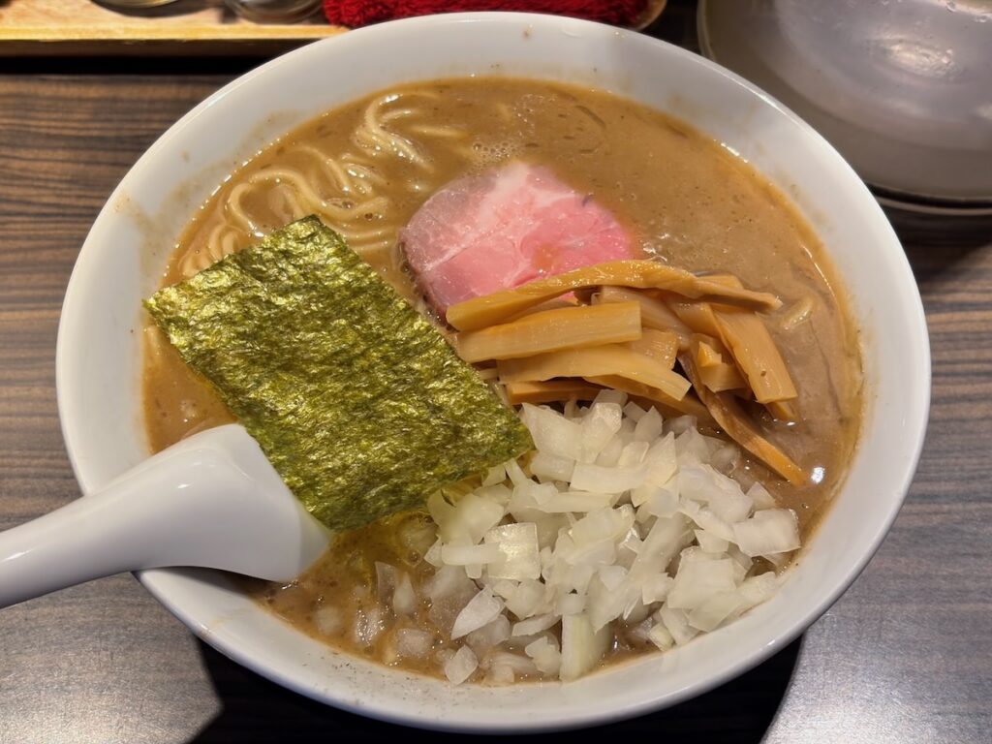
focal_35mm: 52
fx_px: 1490
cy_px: 372
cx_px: 496
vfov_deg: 28.0
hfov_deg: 36.8
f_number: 1.6
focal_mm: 5.96
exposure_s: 1/50
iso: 64
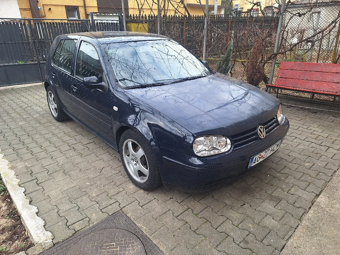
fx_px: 226
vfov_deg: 58.9
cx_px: 170
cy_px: 128
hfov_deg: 73.9
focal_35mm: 23
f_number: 1.8
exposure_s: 1/196
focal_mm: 5.54
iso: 40
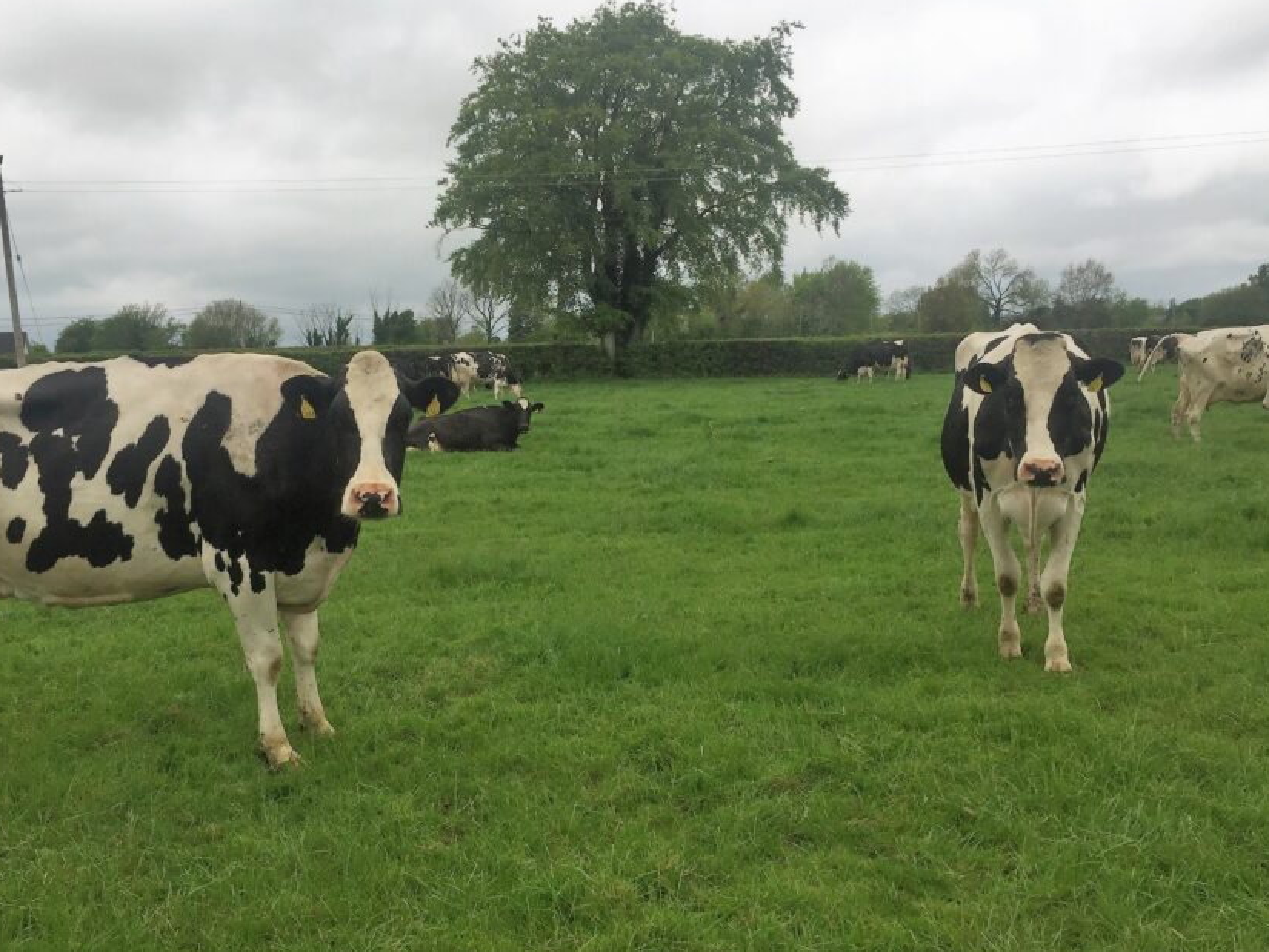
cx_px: 549
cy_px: 549
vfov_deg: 39.6
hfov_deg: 51.2
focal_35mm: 36
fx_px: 1320
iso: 32
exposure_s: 1/2326
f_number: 2.2
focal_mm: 4.15
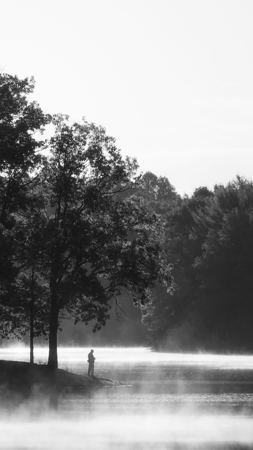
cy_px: 225
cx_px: 32
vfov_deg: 6.9
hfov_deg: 3.9
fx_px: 3757
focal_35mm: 315
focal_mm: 73.3
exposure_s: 1/250
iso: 100
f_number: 10
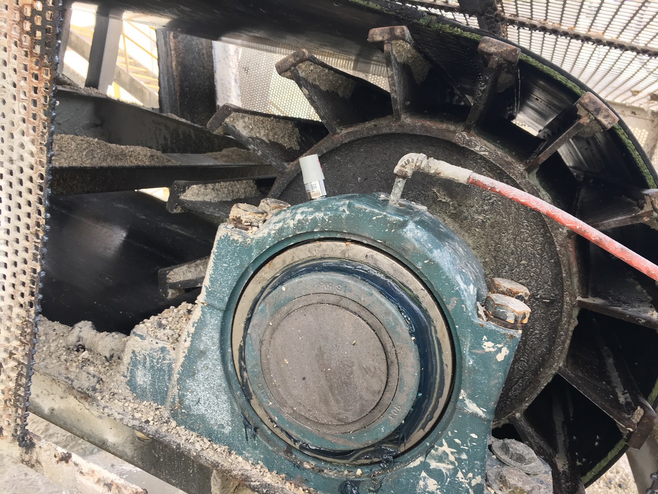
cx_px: 329
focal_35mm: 29
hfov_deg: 61.7
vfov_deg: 48.2
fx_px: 551
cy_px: 247
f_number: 2.2
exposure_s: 1/120
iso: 40
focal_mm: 4.15
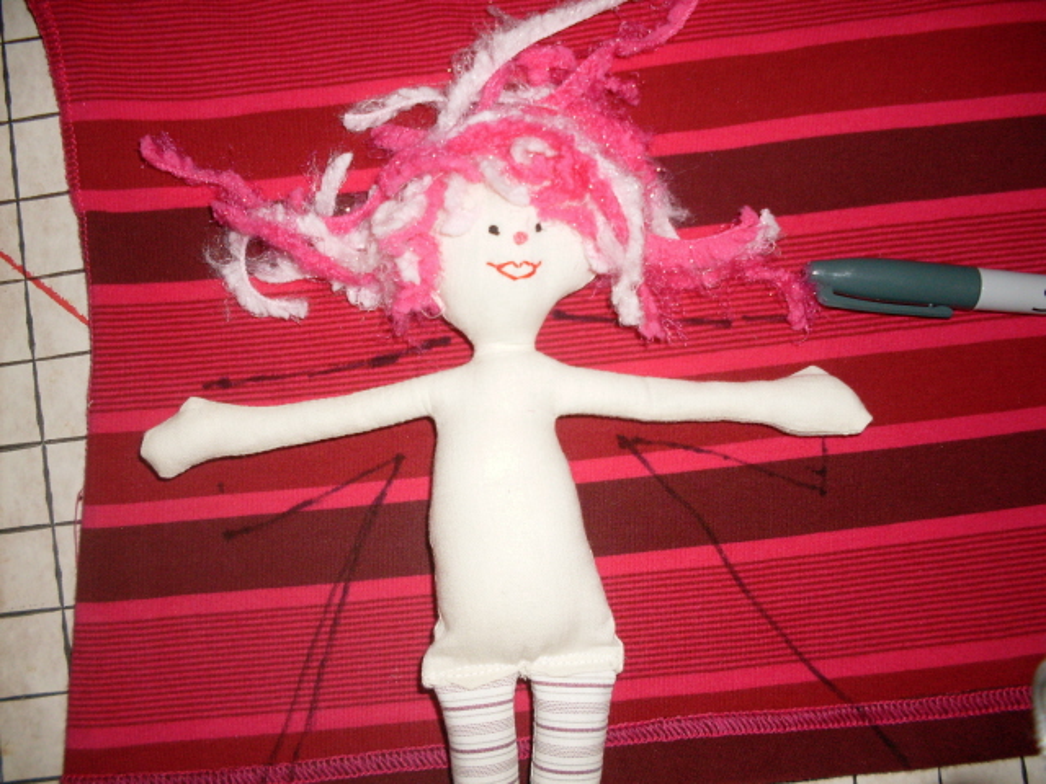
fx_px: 1148
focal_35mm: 38
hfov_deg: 49.0
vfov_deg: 37.7
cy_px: 392
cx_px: 523
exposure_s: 1/45
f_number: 2.8
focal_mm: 6.3
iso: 100
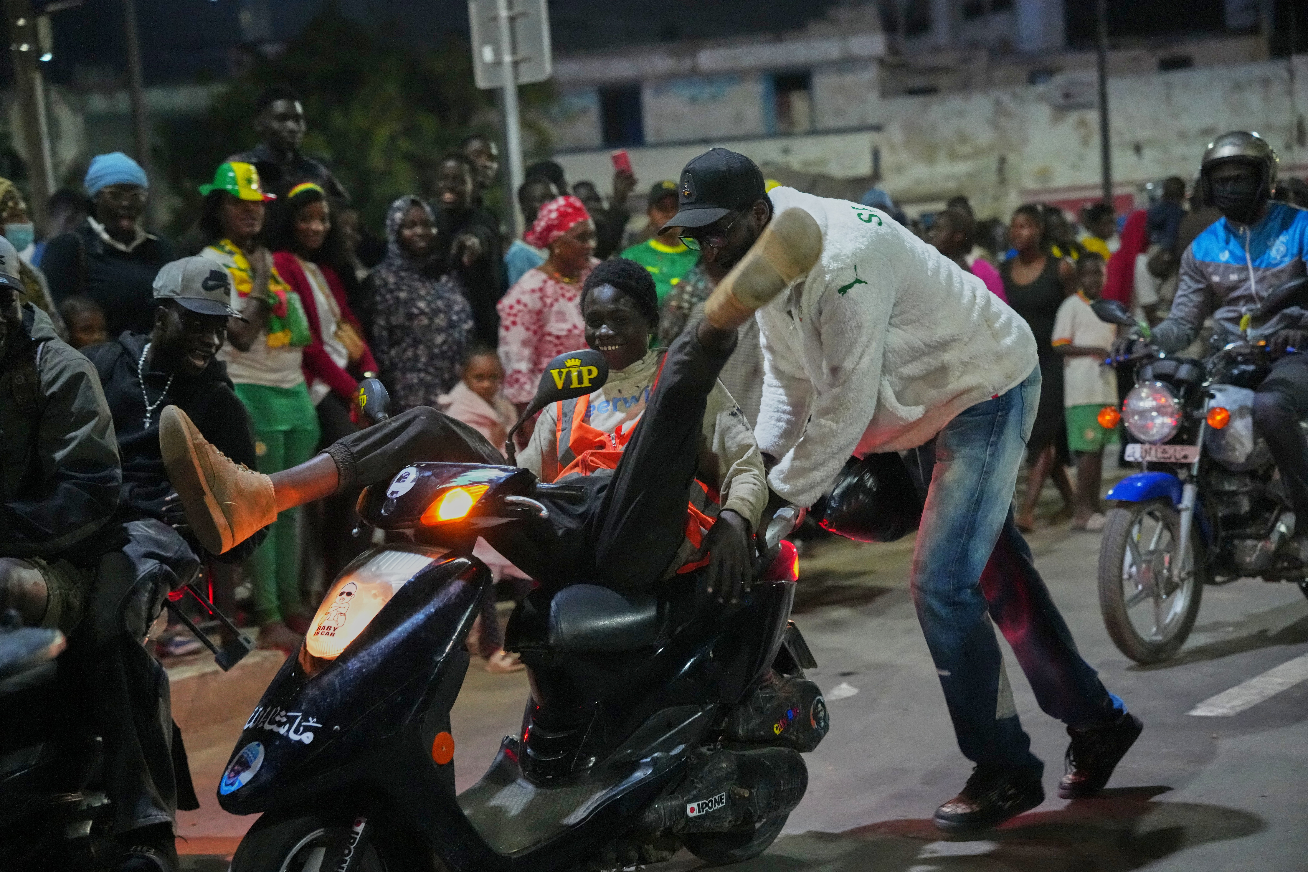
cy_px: 436
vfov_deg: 19.5
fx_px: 2543
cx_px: 654
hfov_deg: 28.8
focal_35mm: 70
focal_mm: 70
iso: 10000
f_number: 2.8
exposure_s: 1/200
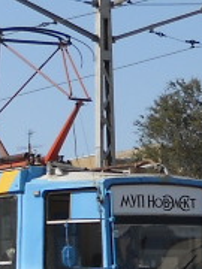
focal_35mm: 233
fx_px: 1813
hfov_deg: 6.4
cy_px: 311
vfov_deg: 8.4
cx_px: 30
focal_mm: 6.72
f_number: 5.5
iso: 64
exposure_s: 1/337
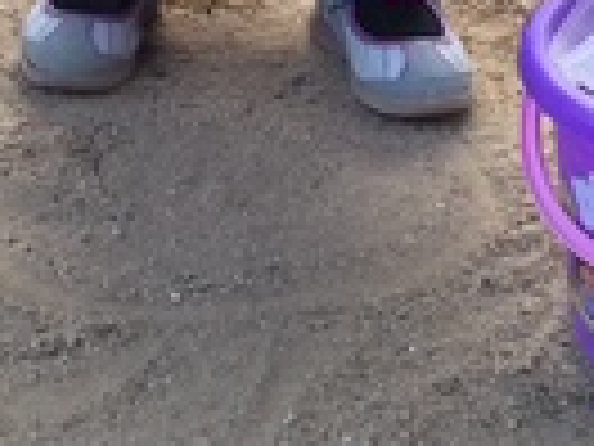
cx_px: 0
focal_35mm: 145
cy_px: -374
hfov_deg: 13.4
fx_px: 2488
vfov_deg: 9.7
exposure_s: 1/120
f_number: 2.2
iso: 64
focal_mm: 4.12
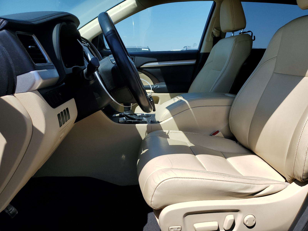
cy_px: 116
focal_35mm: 26
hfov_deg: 67.3
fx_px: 231
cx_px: 154
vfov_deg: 53.1
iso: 50
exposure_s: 1/3333
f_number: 1.5
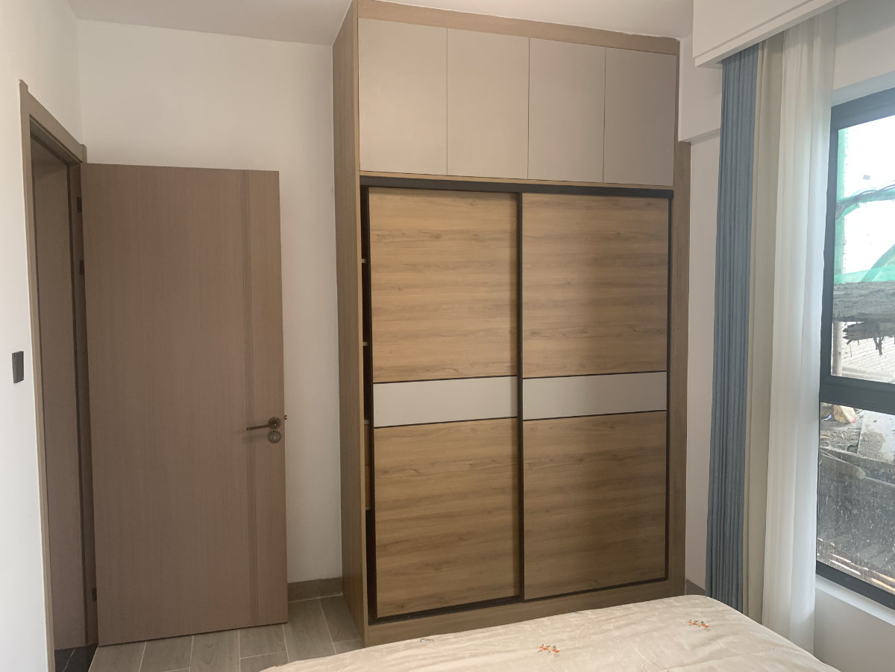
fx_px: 672
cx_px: 448
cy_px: 336
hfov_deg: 67.3
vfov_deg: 53.1
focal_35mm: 26
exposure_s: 1/121
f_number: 1.8
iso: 64
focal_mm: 4.2
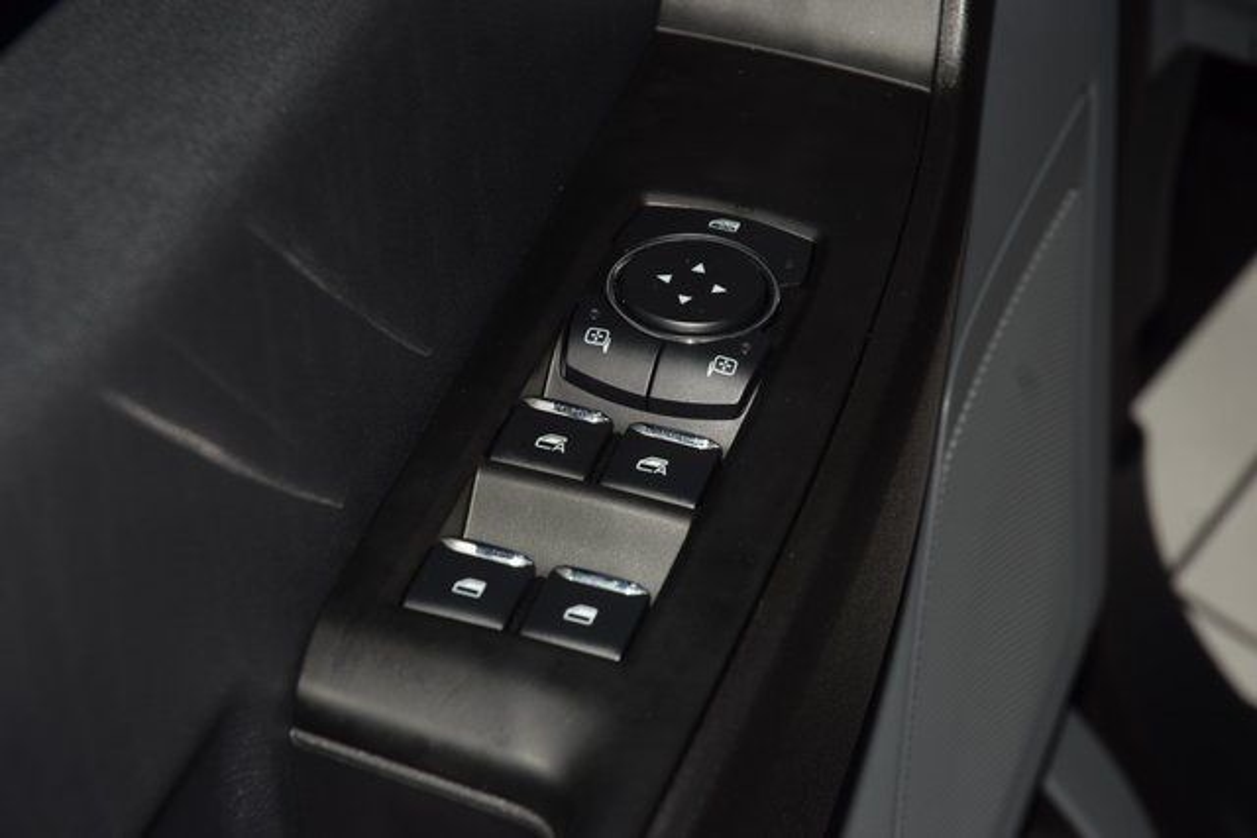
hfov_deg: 19.5
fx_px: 3667
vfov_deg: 13.0
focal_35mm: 105
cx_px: 628
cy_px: 419
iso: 100
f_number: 8
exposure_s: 1/125
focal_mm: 70
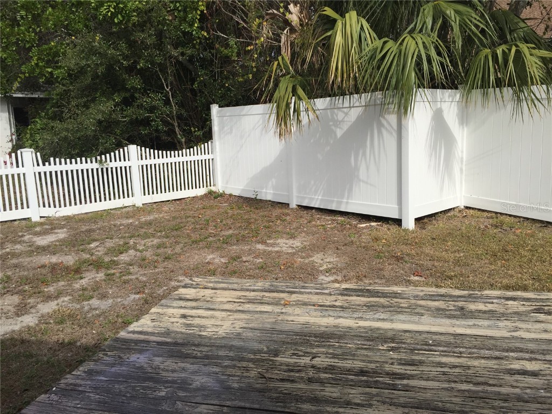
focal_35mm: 29
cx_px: 276
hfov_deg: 61.7
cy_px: 207
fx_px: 462
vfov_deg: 48.2
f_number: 2.2
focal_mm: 4.15
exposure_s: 1/4405
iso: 32
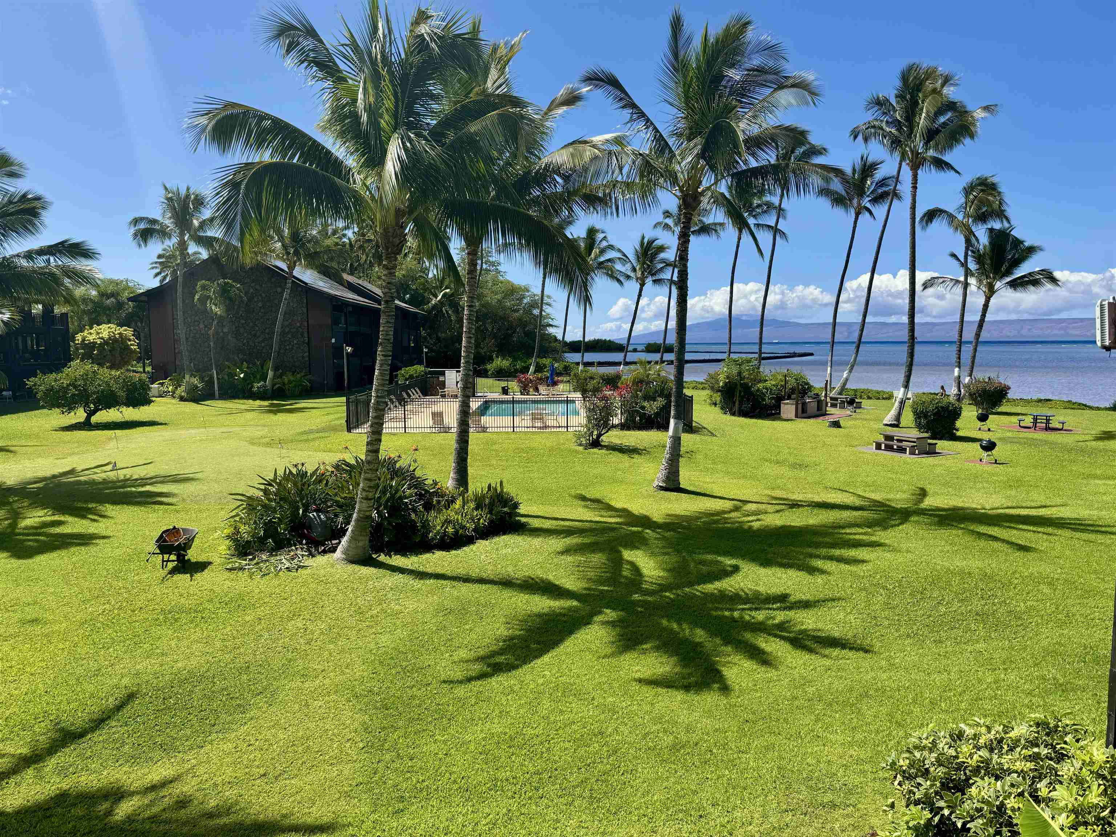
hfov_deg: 71.6
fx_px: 774
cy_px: 418
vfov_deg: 56.8
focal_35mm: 24
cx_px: 558
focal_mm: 6.76
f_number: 1.78
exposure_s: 1/4608
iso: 80
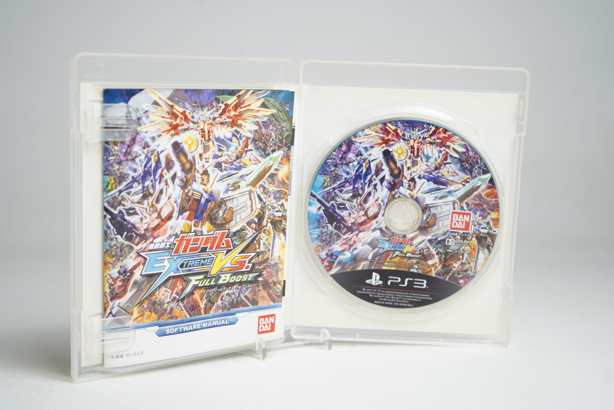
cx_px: 307
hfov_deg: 41.9
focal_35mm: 47
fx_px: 802
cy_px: 205
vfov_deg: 28.7
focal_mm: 47
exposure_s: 1/40
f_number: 4.5
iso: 160
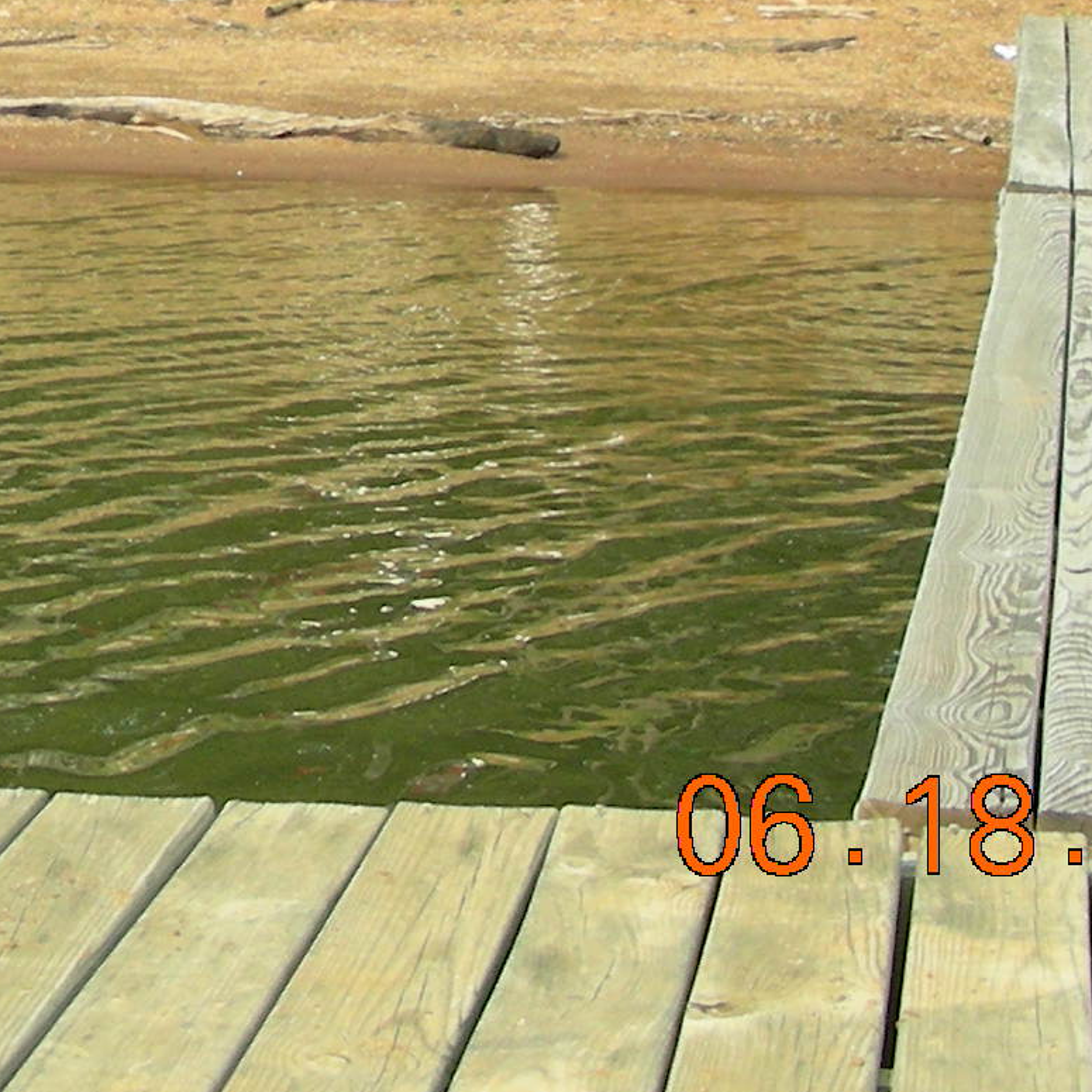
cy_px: -352
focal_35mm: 122
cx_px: -306
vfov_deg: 13.7
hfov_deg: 13.8
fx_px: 4354
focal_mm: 6.3
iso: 50
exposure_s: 1/270
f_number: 4
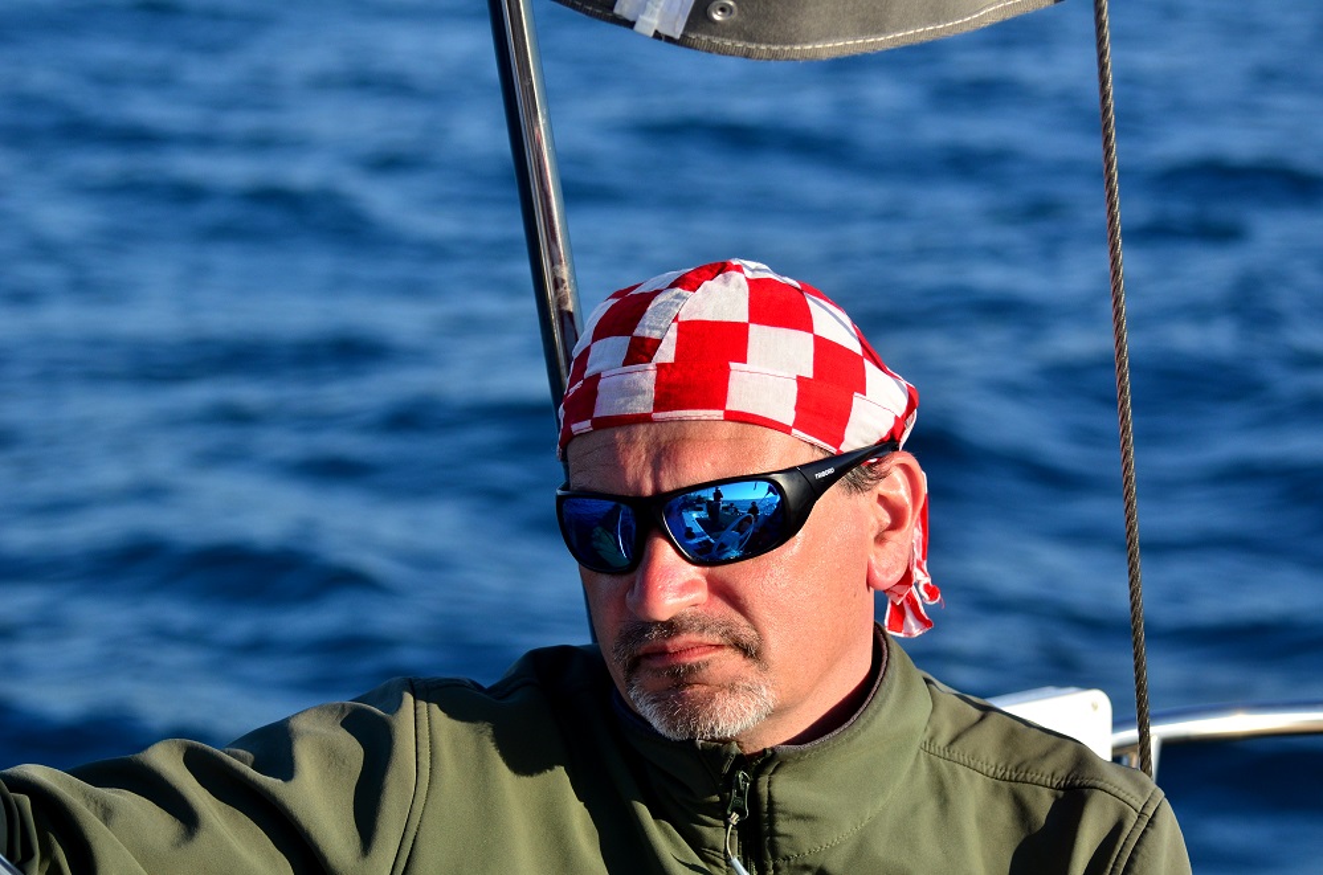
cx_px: 662
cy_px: 438
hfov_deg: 17.1
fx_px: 4399
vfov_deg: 11.4
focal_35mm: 120
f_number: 4.5
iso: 400
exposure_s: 1/2500
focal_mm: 80
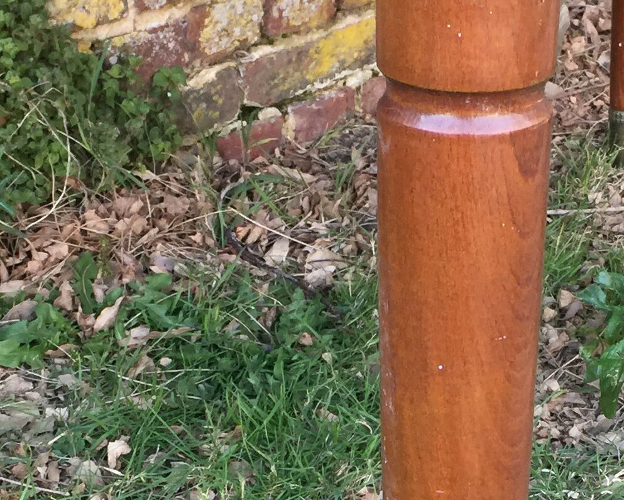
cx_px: 436
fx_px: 1718
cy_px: 442
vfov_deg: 16.3
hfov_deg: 20.5
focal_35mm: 93
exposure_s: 1/33
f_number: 2.2
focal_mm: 4.15
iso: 40
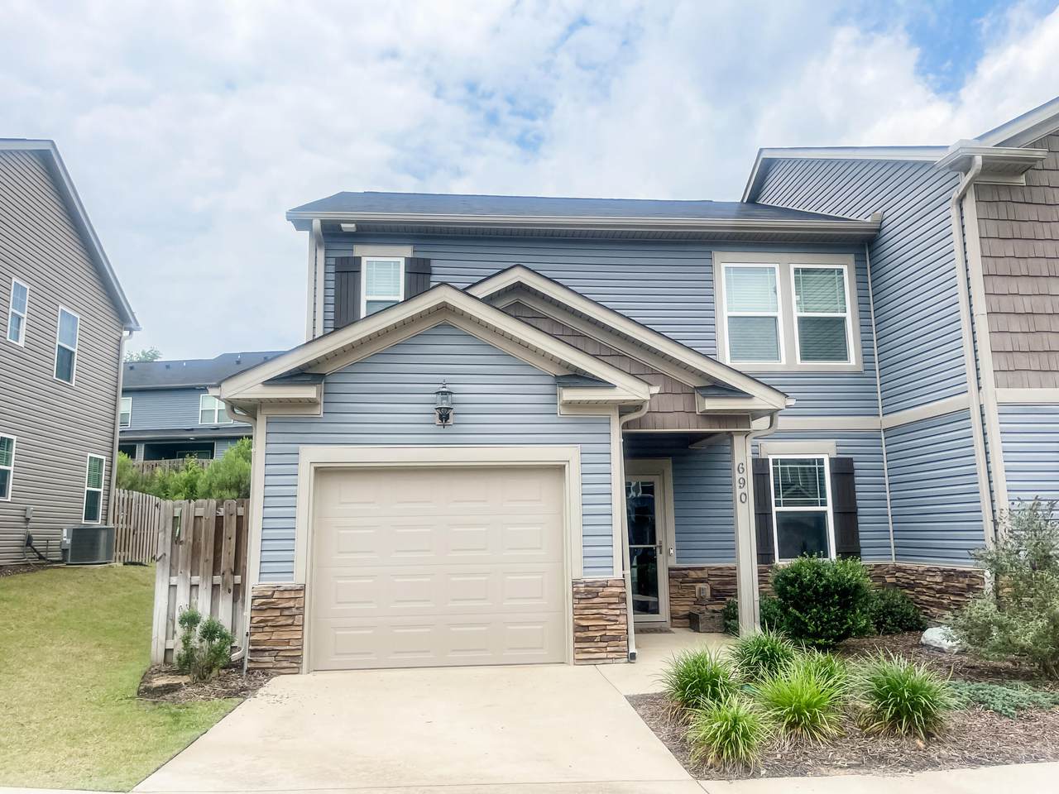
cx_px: 530
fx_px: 795
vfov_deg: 53.1
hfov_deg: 67.3
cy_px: 397
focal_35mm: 26
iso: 32
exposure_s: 1/4700
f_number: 1.6
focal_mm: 5.1
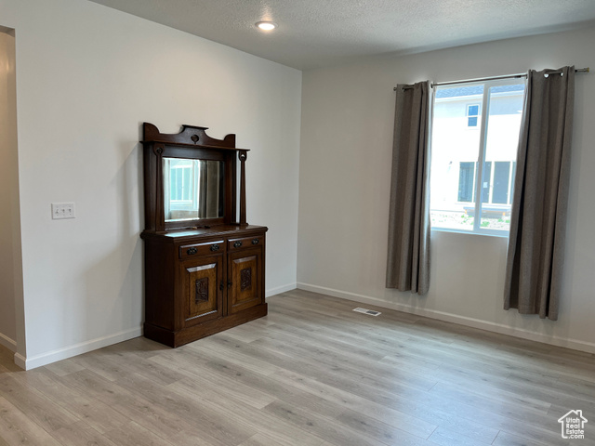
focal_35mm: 26
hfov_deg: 67.3
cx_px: 298
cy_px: 223
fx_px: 447
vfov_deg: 53.1
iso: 64
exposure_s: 1/156
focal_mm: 5.1
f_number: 1.6
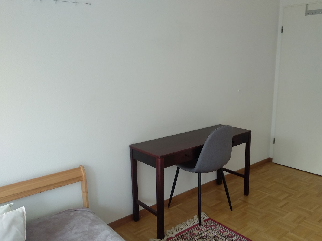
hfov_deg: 59.7
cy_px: 136
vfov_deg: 46.7
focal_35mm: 30
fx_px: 279
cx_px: 183
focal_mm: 3.83
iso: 320
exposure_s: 1/50
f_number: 2.2
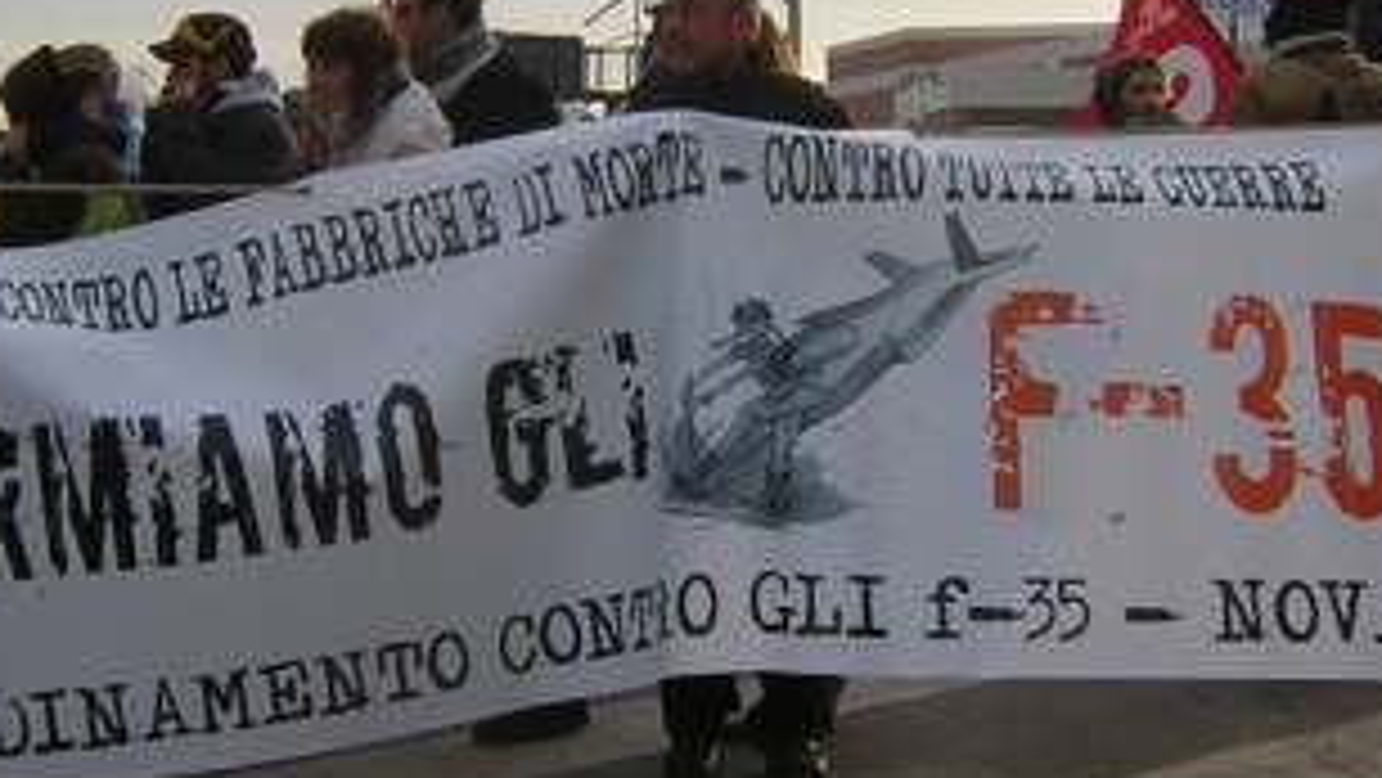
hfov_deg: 29.7
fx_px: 2603
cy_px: 164
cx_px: 630
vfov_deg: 16.9
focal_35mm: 71
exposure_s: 1/162
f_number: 5.4
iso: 100
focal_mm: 5.2
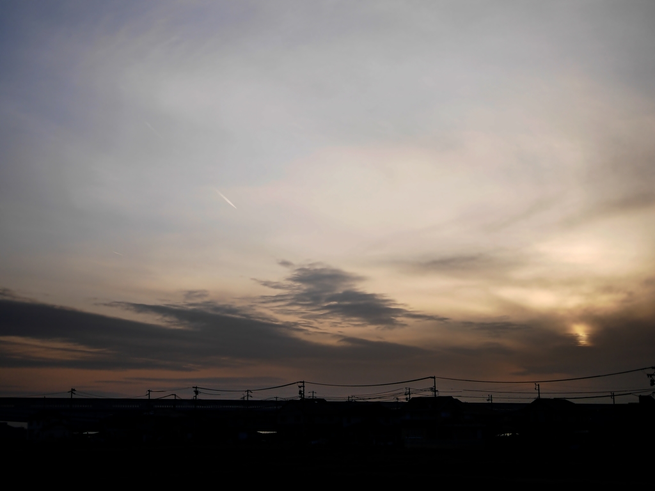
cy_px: 246
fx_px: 946
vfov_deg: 29.1
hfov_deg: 38.2
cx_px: 328
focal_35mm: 50
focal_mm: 25
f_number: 1.4
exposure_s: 1/8000
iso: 200
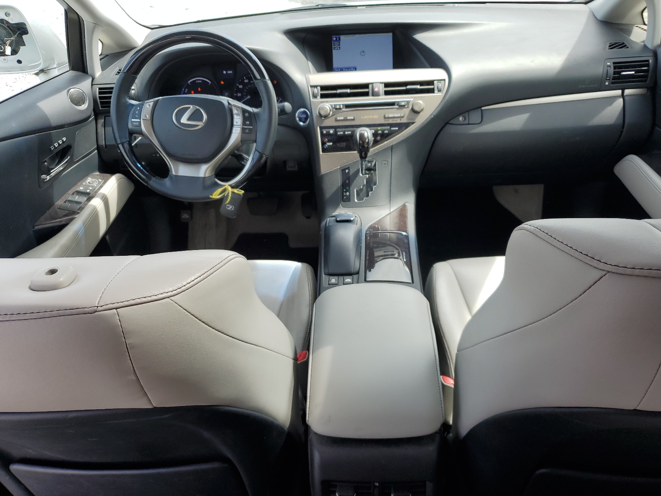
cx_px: 330
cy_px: 248
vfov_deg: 53.1
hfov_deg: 67.3
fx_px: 496
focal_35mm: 26
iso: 50
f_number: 1.5
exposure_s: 1/526
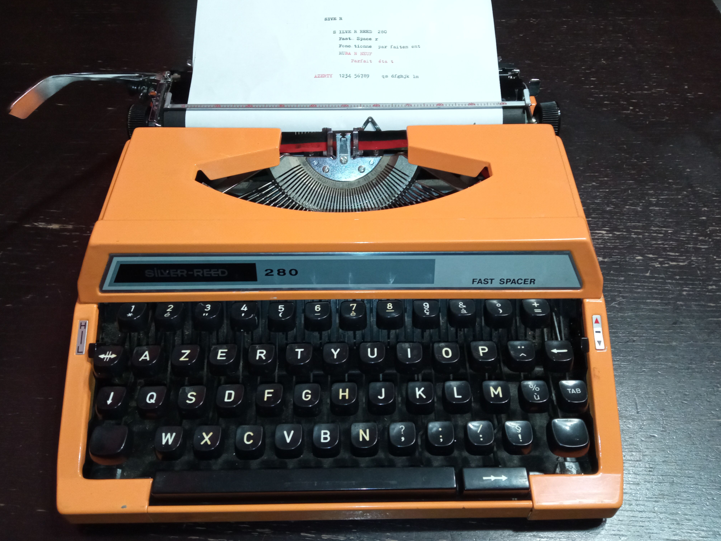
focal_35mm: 28
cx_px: 370
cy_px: 262
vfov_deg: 49.7
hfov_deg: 63.4
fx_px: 583
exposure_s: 1/33.3
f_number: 2.2
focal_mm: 3.79
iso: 434
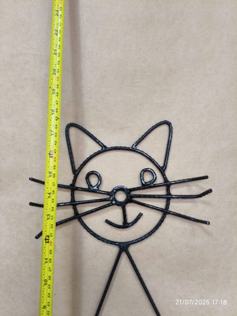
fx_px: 237
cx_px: 118
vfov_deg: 67.3
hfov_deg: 53.1
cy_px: 158
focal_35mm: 26
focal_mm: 4.94
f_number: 1.5
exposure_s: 1/59.9
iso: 125
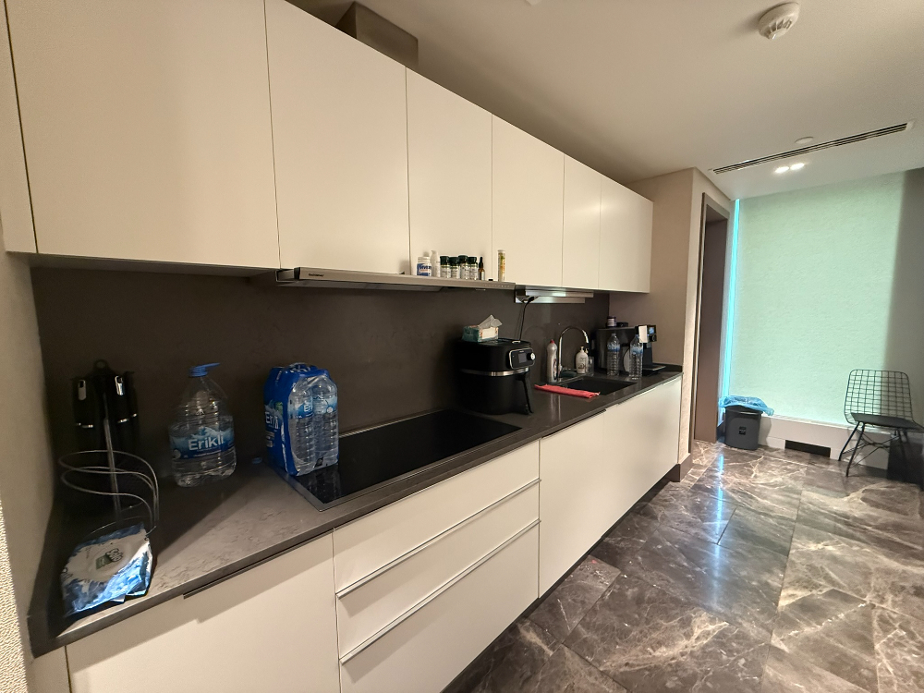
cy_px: 346
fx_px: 374
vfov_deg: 85.7
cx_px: 462
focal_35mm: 14
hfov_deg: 102.1
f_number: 2.2
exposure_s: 1/50
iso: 800
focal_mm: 2.22
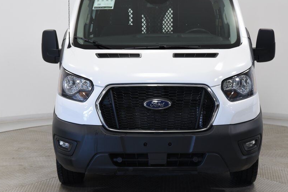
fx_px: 608
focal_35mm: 76
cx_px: 155
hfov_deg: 26.6
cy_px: 85
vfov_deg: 18.0
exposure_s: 1/100
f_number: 5
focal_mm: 60
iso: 1600
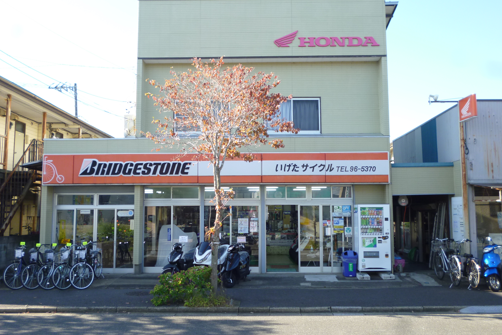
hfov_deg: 55.8
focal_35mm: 34
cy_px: 163
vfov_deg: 38.9
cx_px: 253
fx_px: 474
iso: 100
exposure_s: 1/160
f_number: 3.3
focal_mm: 5.7
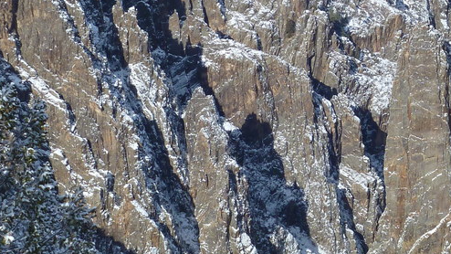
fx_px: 1722
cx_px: 344
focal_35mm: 144
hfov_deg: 14.9
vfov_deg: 8.4
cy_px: 53
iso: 80
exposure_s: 1/400
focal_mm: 9.1
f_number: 4.4
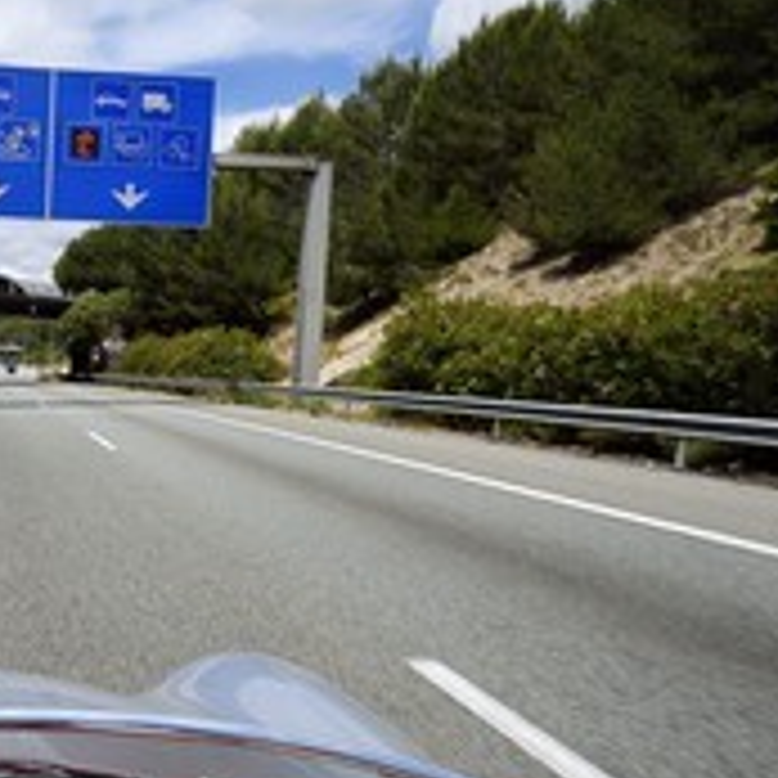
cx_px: 27
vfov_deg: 49.7
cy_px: 423
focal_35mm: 33
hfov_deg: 43.7
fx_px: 839
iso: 200
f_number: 10
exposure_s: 1/640
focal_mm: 16
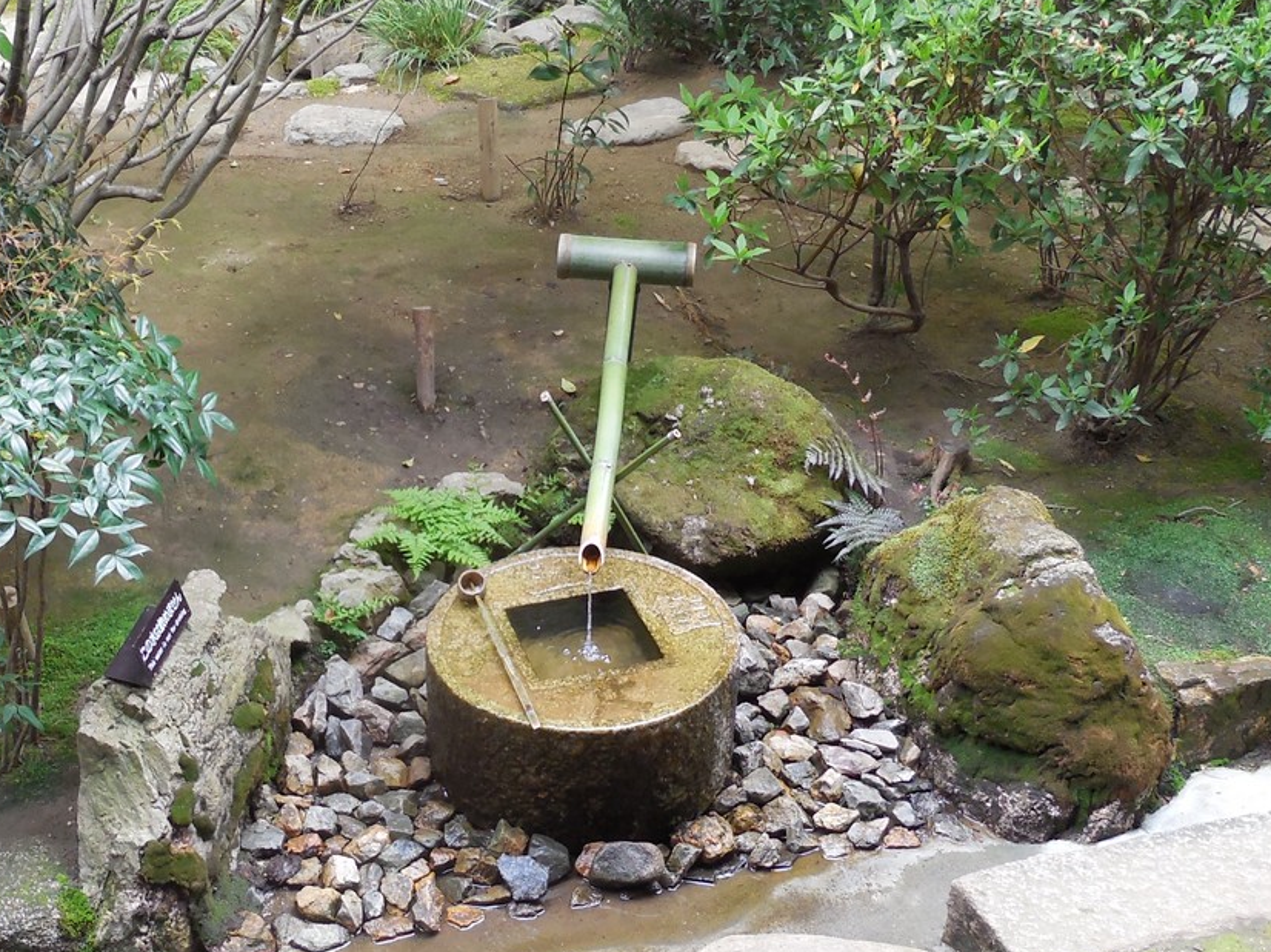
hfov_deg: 58.3
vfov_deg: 45.4
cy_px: 478
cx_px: 694
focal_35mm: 31
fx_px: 1138
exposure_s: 1/30
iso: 140
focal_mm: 4.5
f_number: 3.1
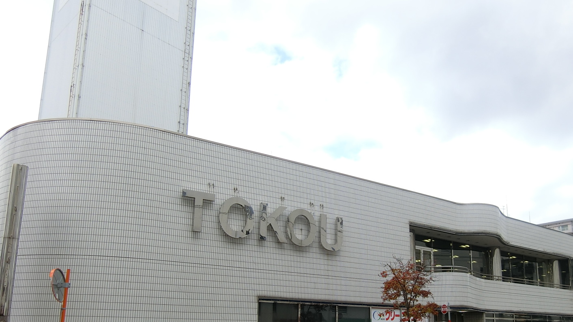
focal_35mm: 30
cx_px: 351
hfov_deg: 63.6
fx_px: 456
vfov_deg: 37.4
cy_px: 263
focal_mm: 4.06
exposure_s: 1/500
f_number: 2.7
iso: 80
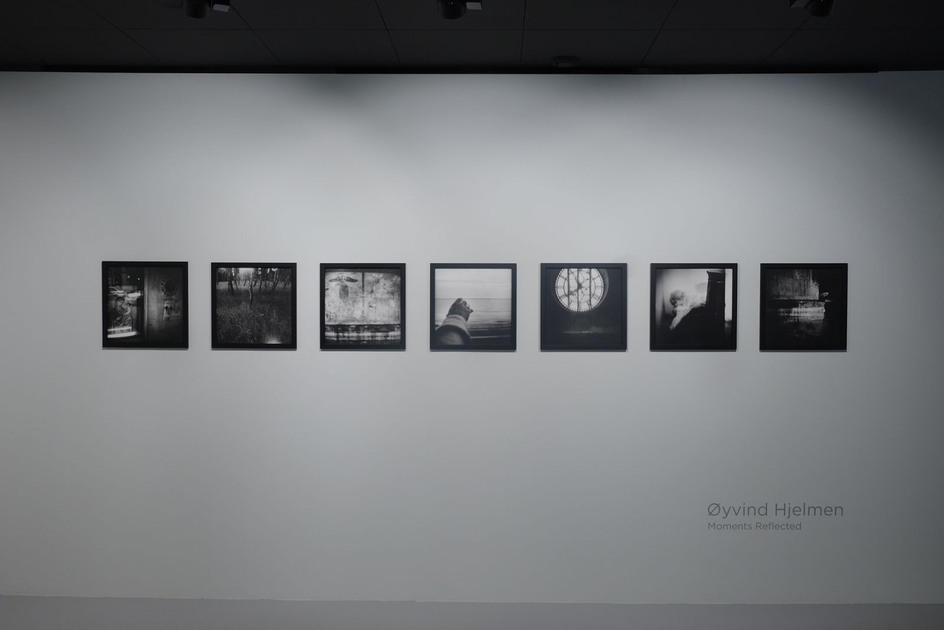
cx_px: 472
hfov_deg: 54.4
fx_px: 918
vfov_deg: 37.9
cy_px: 315
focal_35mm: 35
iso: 500
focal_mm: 23.3
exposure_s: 1/60
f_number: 7.1
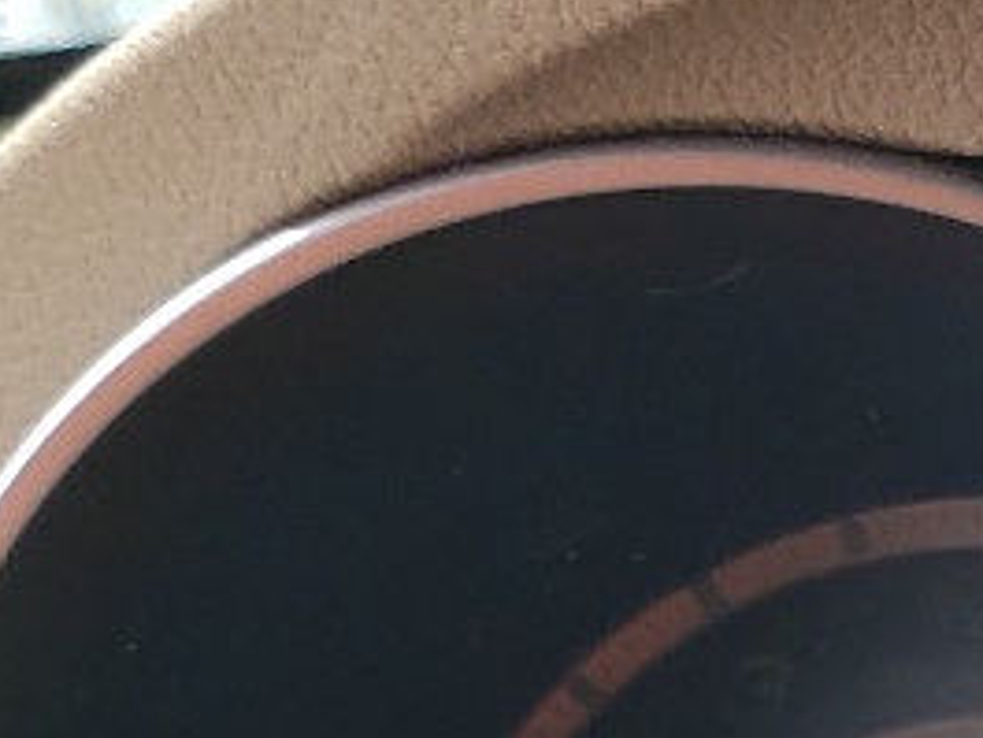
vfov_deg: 9.3
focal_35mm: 157
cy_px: 949
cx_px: 1892
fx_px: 4460
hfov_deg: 11.5
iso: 50
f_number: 1.5
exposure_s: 1/323
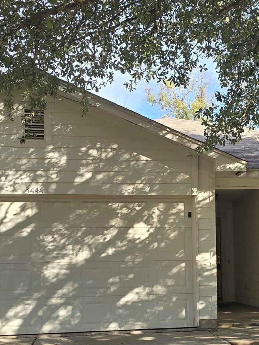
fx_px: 549
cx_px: 180
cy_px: 252
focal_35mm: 55
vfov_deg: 34.3
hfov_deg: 26.4
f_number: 1.7
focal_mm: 6.3
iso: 12
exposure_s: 1/268
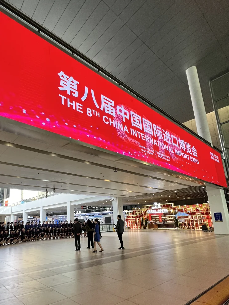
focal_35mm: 19
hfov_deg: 66.7
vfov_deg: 83.6
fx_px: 168
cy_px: 184
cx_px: 75
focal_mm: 1.57
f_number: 1.8
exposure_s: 1/238
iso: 125
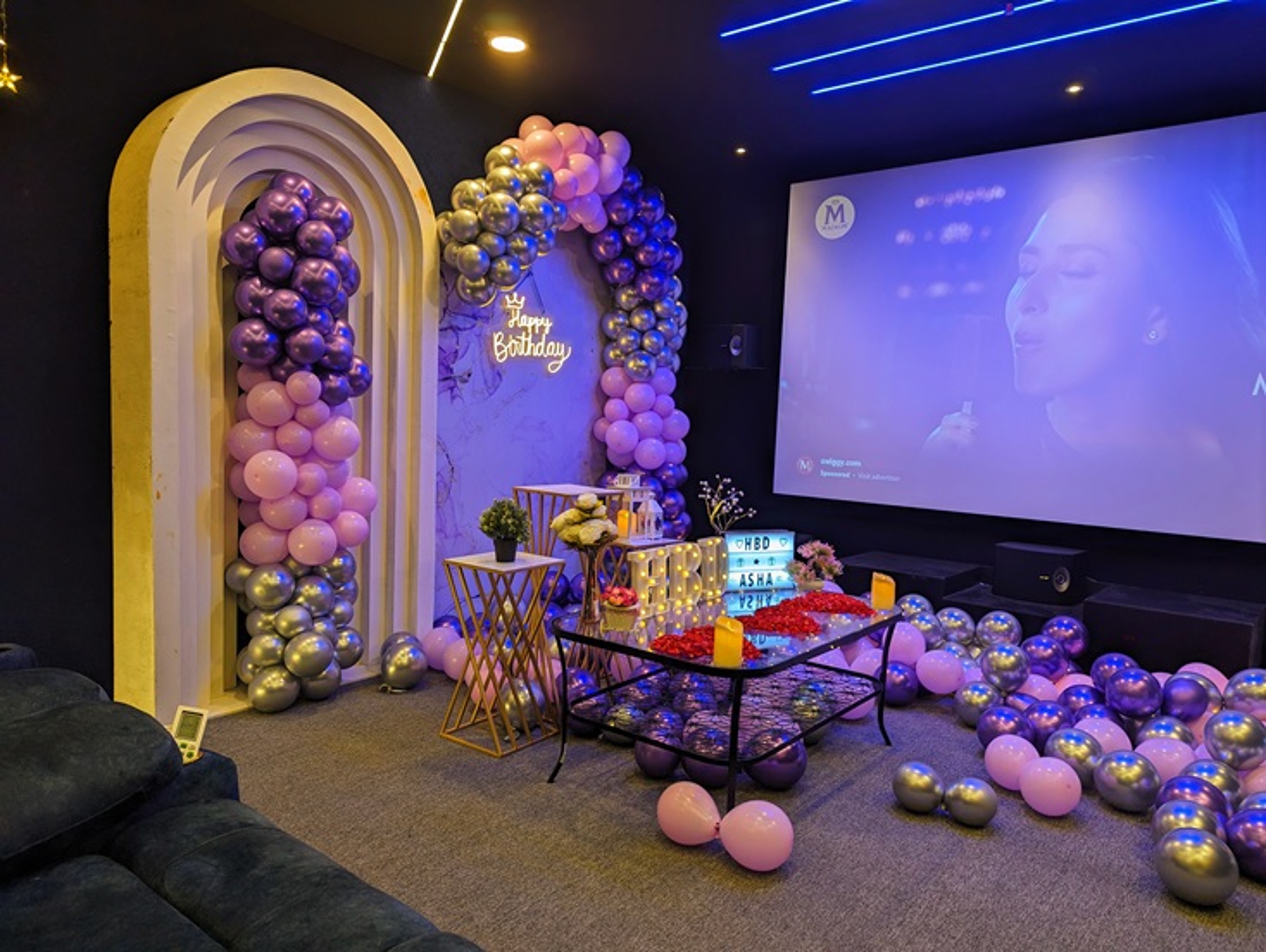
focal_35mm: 24
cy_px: 476
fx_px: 879
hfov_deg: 71.5
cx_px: 633
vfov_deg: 56.9
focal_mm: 6.81
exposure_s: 1/50
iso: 62
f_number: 1.85
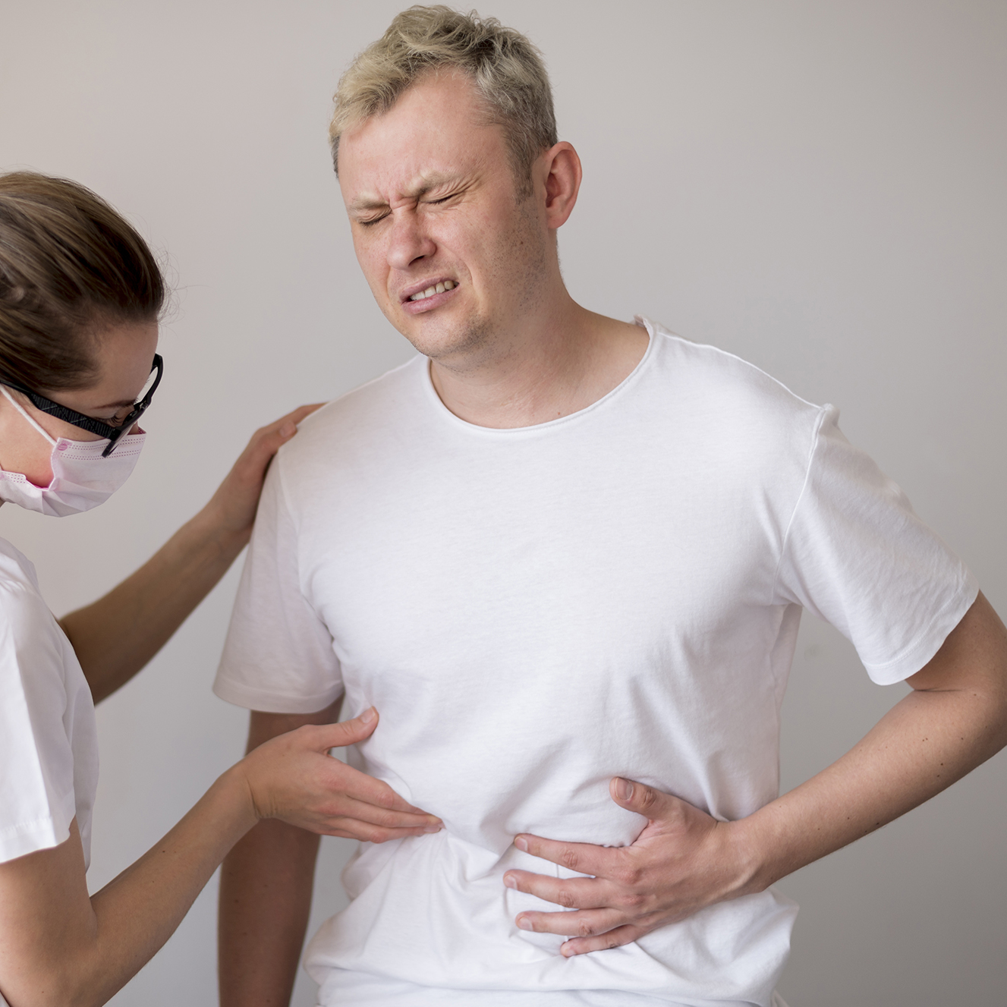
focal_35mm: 64
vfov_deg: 26.9
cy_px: 504
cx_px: 341
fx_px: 2106
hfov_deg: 26.7
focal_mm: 50
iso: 125
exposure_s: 1/250
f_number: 1.8
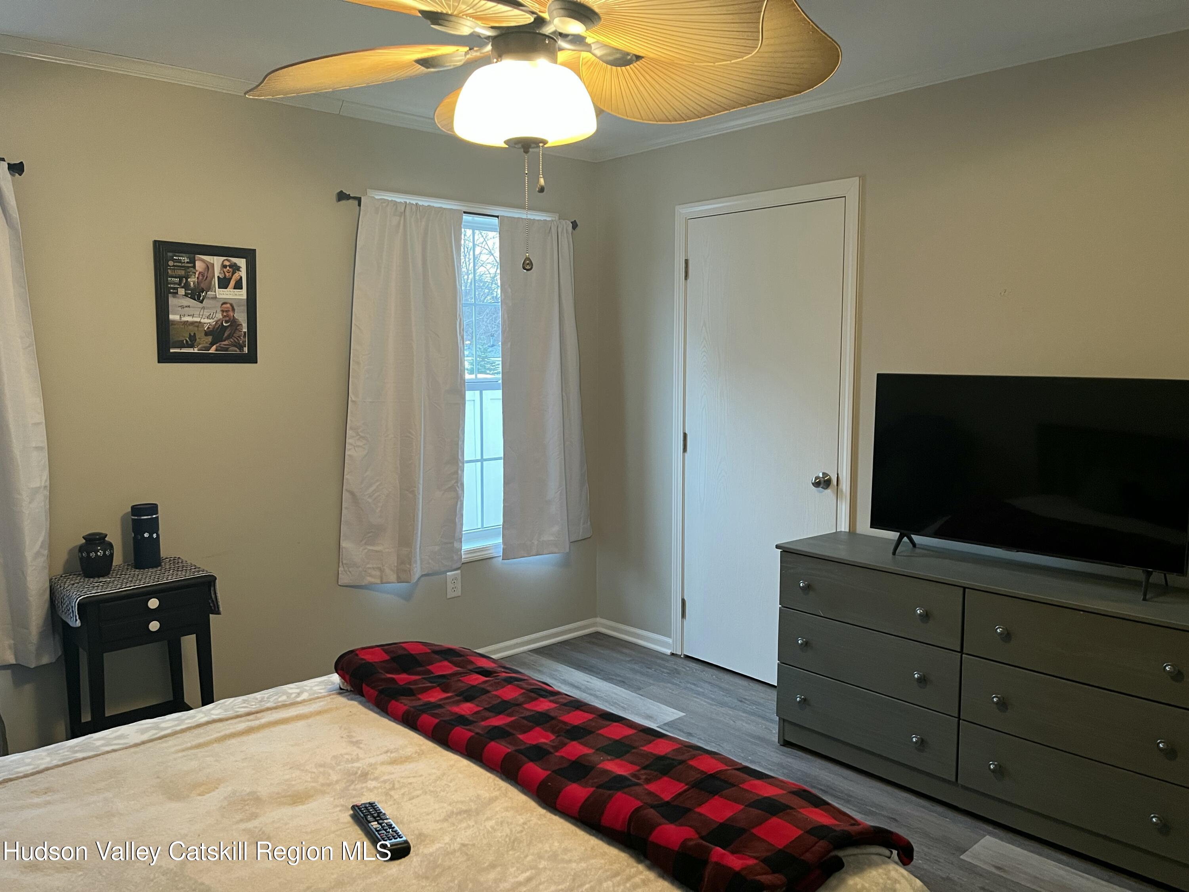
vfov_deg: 53.1
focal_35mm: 26
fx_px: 893
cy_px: 446
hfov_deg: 67.3
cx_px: 594
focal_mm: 5.1
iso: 400
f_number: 1.6
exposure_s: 1/60
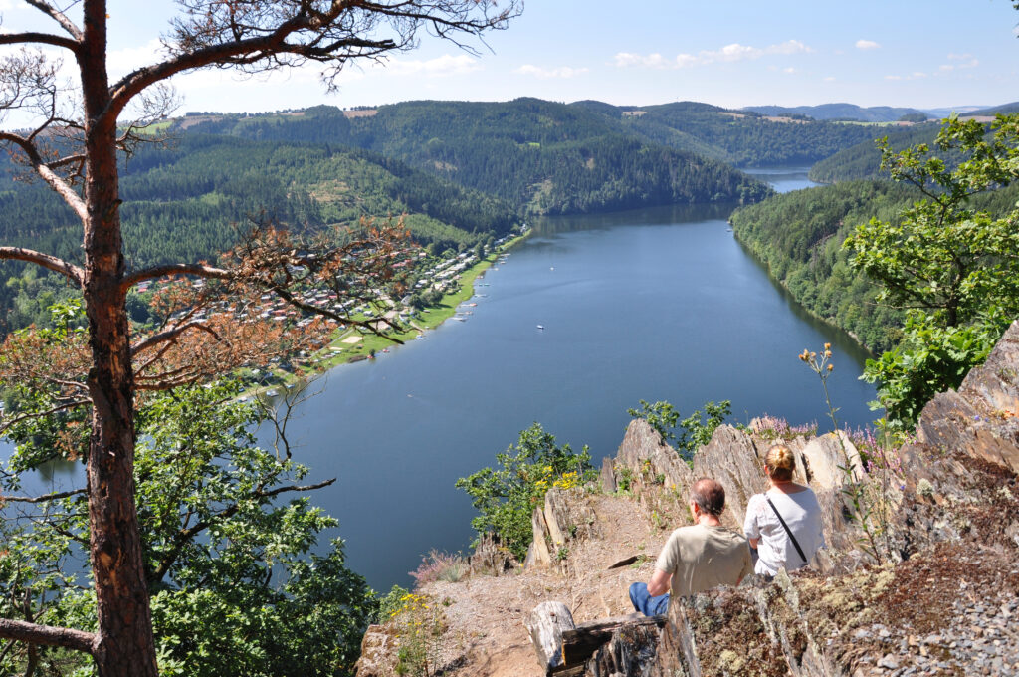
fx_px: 763
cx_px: 510
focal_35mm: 27
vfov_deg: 47.8
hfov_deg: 67.4
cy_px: 338
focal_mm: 18
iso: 200
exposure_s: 1/250
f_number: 10
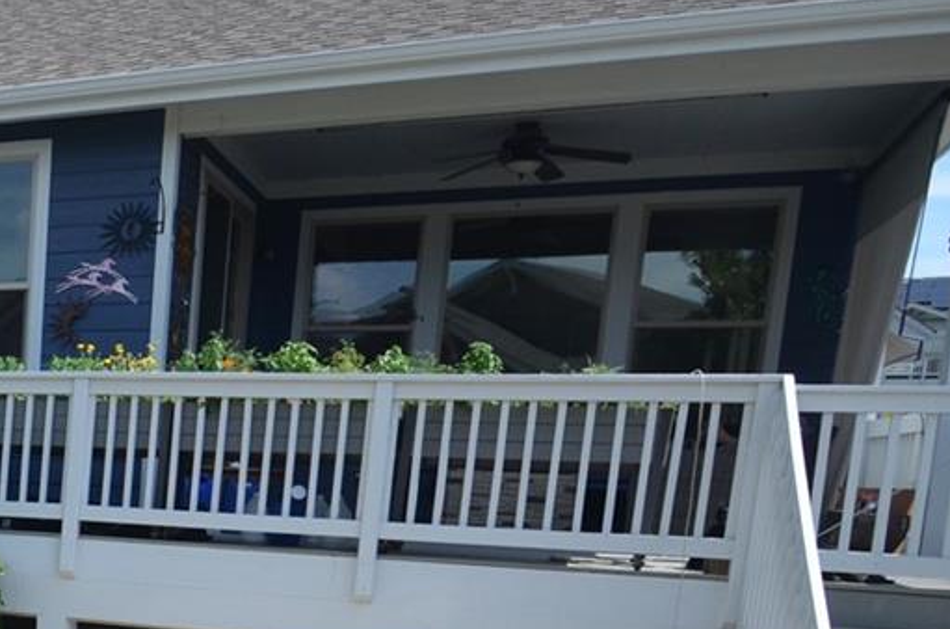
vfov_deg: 26.7
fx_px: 1237
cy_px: 652
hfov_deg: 35.0
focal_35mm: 47
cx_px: -134
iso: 400
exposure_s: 1/1500
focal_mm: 10
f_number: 5.6
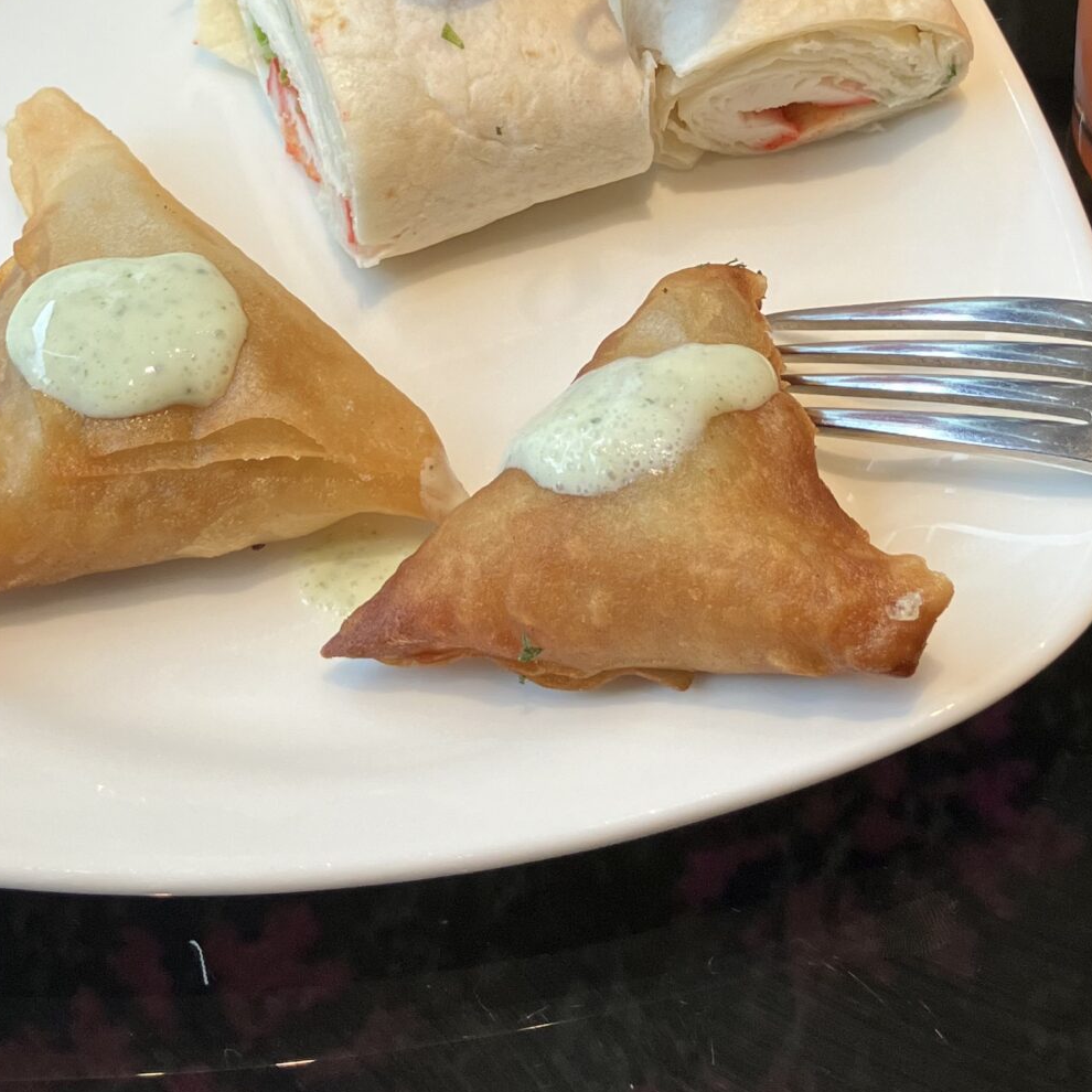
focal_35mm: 64
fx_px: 2284
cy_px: -101
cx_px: 570
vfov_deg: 25.0
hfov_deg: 26.9
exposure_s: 1/100
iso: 80
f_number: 1.8
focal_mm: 3.99
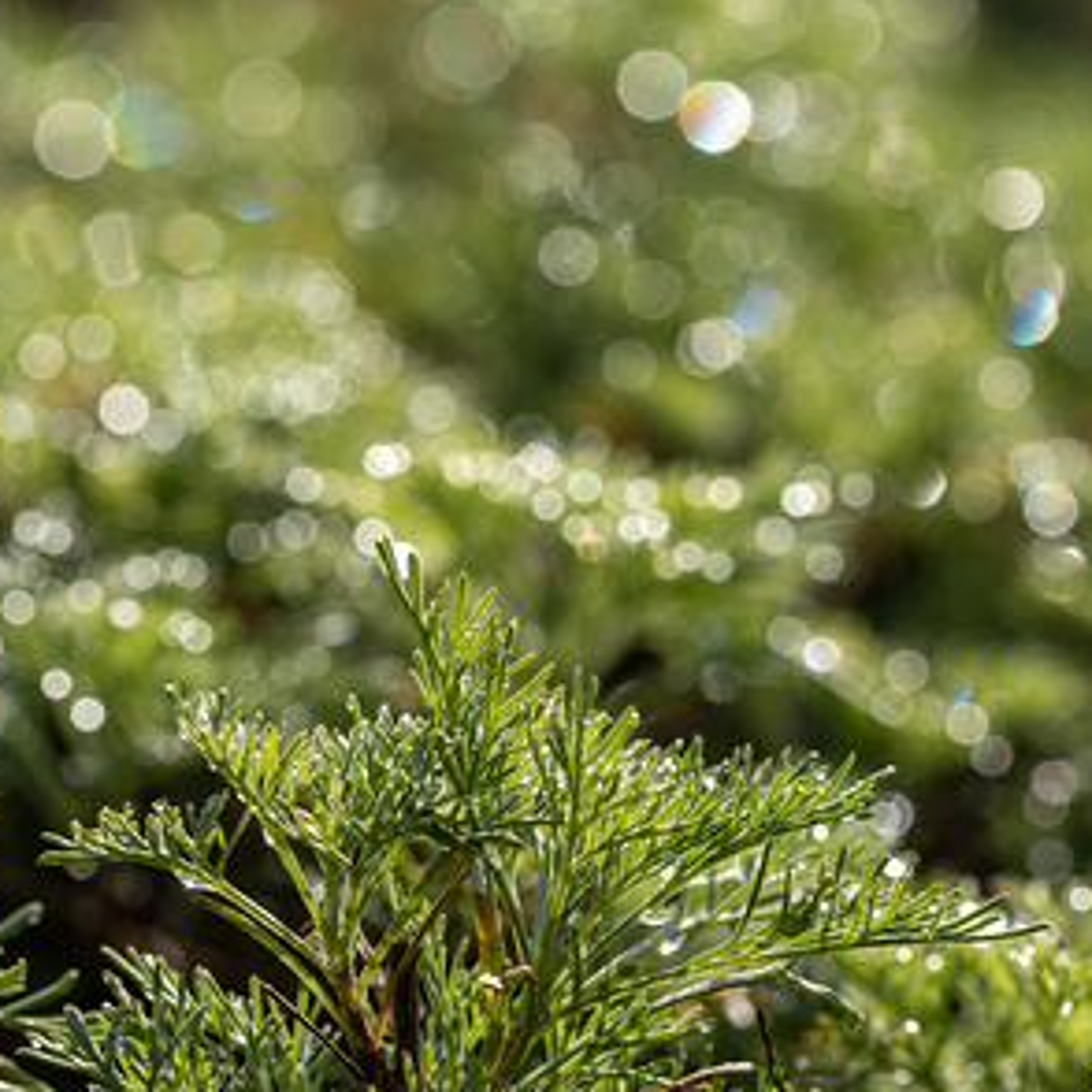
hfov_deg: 11.2
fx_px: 5568
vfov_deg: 11.2
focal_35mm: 156
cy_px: 557
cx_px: 643
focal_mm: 90
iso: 200
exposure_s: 1/250
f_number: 8
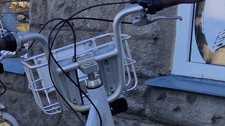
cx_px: -2
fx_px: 668
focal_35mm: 112
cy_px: 80
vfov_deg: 10.8
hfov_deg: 18.6
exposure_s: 1/608
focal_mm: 5.4
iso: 50
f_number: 1.8
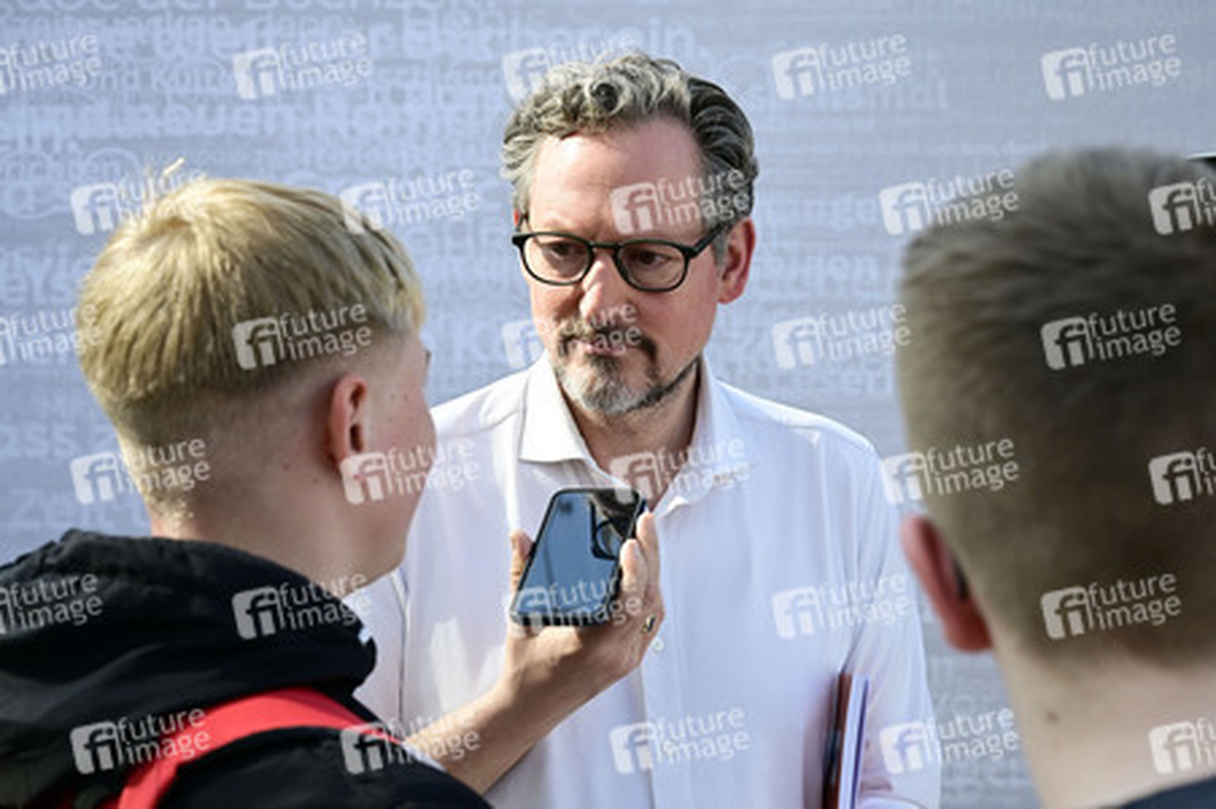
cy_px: 404
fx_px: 2363
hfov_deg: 28.9
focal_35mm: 70
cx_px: 608
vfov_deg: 19.4
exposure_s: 1/250
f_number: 8
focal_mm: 70
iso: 500
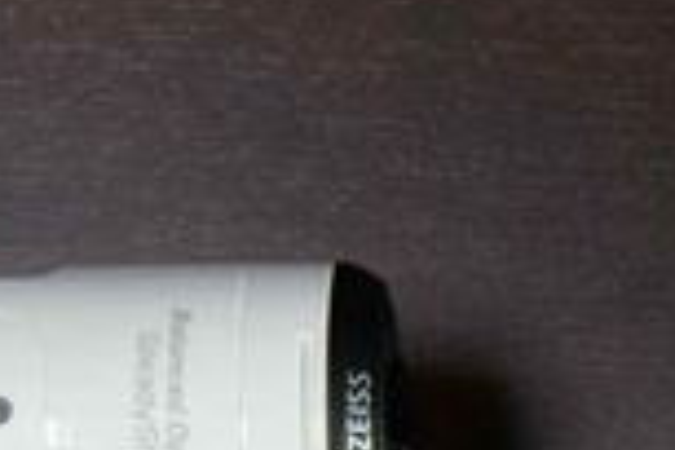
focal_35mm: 305
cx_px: 754
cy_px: 1379
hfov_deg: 6.7
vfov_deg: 4.3
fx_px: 5718
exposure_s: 1/60
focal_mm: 26
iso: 800
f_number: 4.5
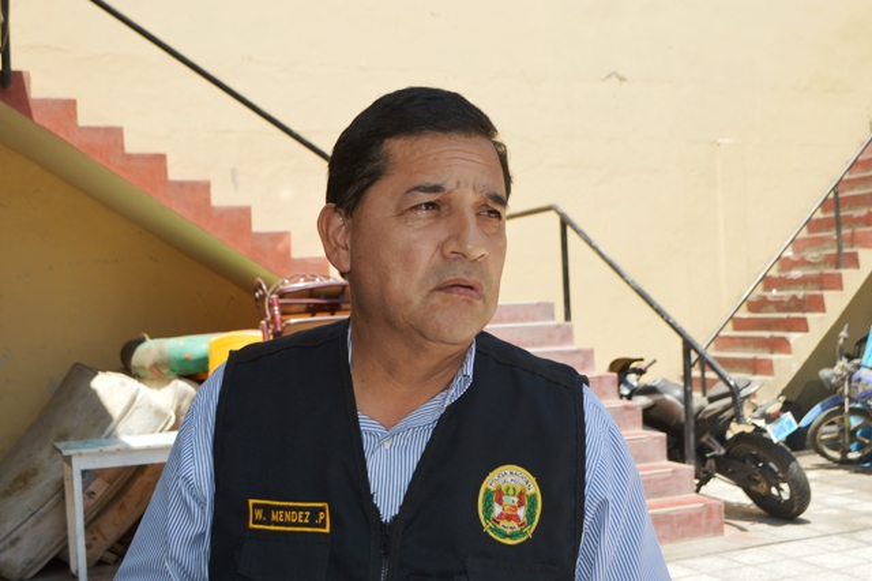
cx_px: 436
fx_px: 1017
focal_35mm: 42
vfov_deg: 31.9
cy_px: 290
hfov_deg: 46.4
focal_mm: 28
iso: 100
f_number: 6.3
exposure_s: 1/200
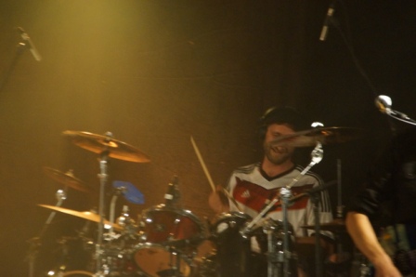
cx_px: 208
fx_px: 3637
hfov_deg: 6.5
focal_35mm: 315
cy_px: 138
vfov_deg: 4.4
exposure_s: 1/40
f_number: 6.3
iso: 3200
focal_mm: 210
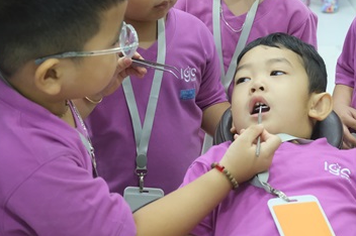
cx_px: 181
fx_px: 899
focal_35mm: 91
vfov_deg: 14.9
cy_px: 31
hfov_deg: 22.4
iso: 2000
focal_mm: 26.5
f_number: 3.6
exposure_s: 1/125
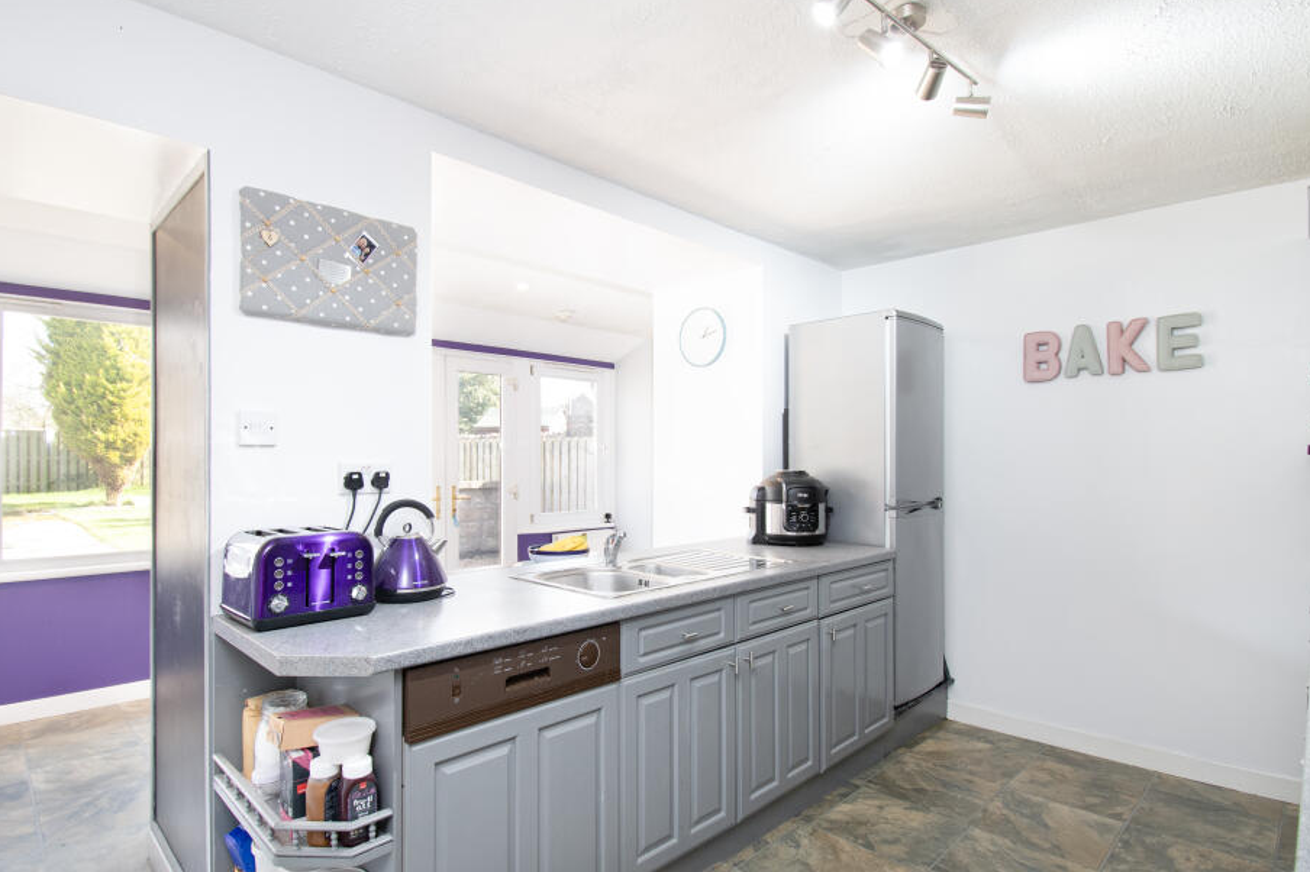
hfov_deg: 93.2
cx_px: 610
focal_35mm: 17
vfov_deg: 70.3
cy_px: 474
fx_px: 618
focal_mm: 10
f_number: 8
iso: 250
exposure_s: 1/5
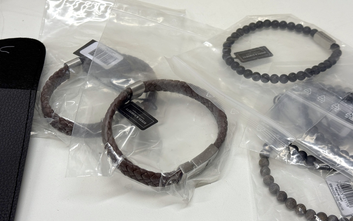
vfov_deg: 23.1
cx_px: 178
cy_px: 88
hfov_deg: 36.3
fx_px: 539
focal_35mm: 56
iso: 80
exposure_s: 1/402
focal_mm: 6.76
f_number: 1.78
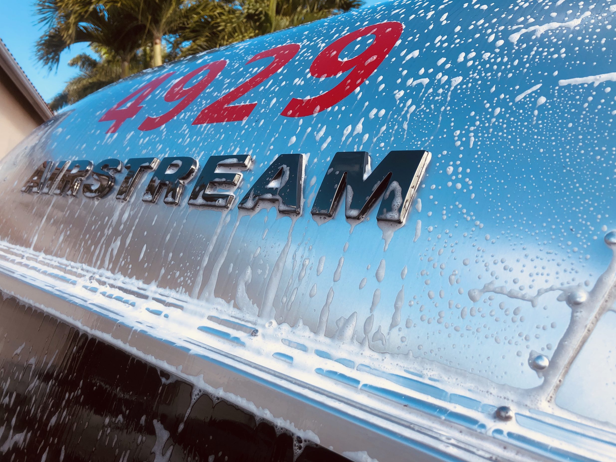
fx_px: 516
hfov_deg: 61.6
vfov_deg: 48.2
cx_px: 299
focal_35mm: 29
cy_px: 227
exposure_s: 1/917
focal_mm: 3.99
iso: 20
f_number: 1.8
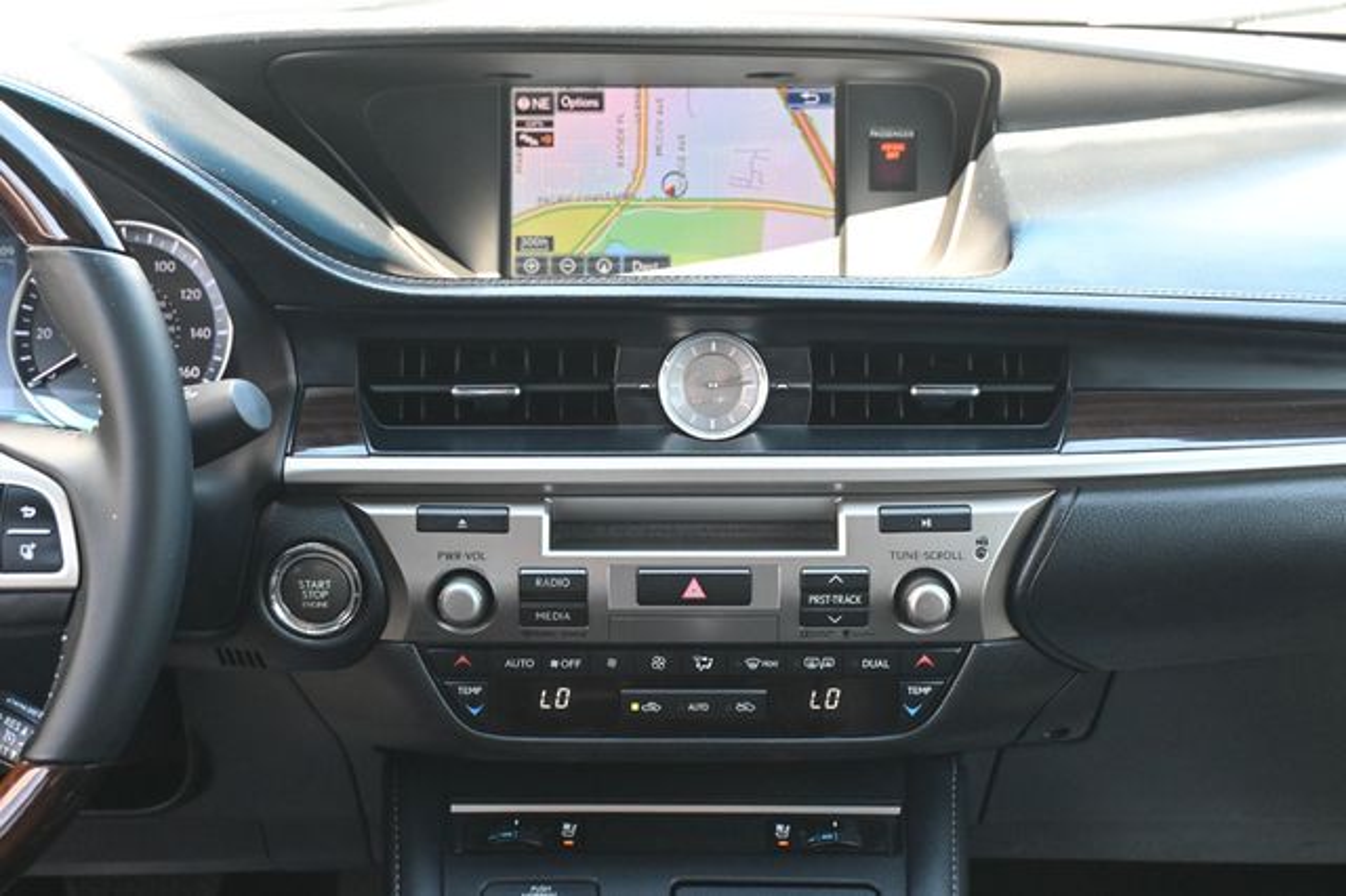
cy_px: 448
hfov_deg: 43.0
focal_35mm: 46
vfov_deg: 29.4
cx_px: 673
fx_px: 1710
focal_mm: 30.5
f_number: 4.8
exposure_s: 1/125
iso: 1600
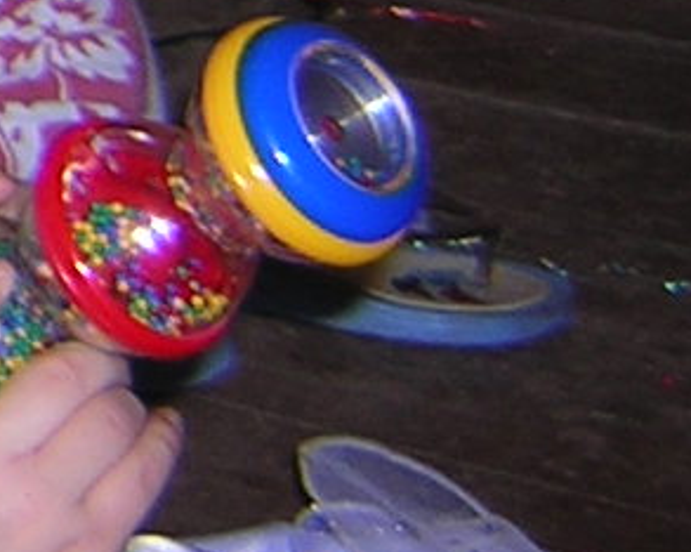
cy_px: -677
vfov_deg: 7.6
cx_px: -1111
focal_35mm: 192
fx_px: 3924
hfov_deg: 8.9
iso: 100
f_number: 2.6
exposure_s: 1/60.1
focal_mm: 4.7
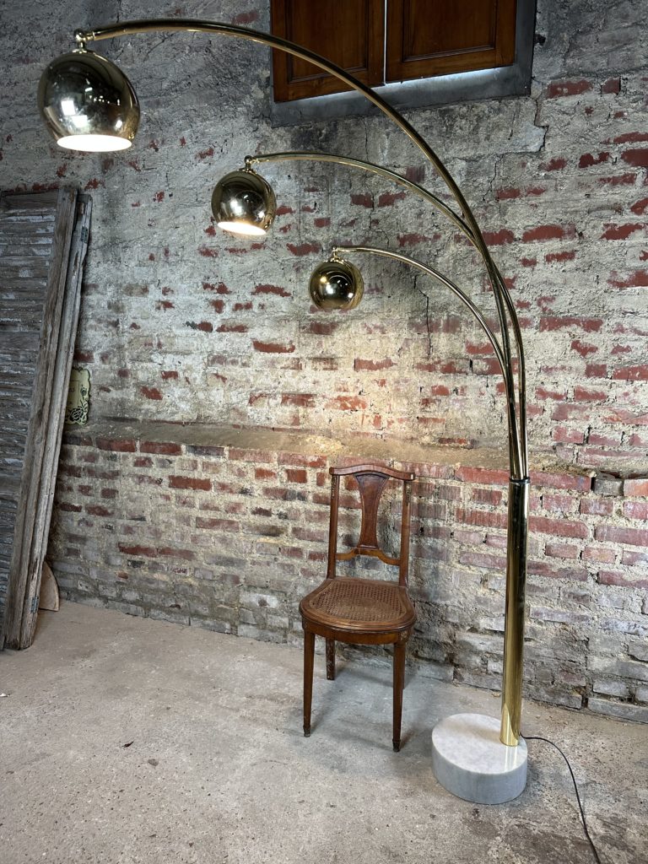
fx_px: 599
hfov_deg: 56.8
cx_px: 324
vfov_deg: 71.6
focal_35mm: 24
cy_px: 432
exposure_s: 1/100
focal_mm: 6.86
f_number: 1.78
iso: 160
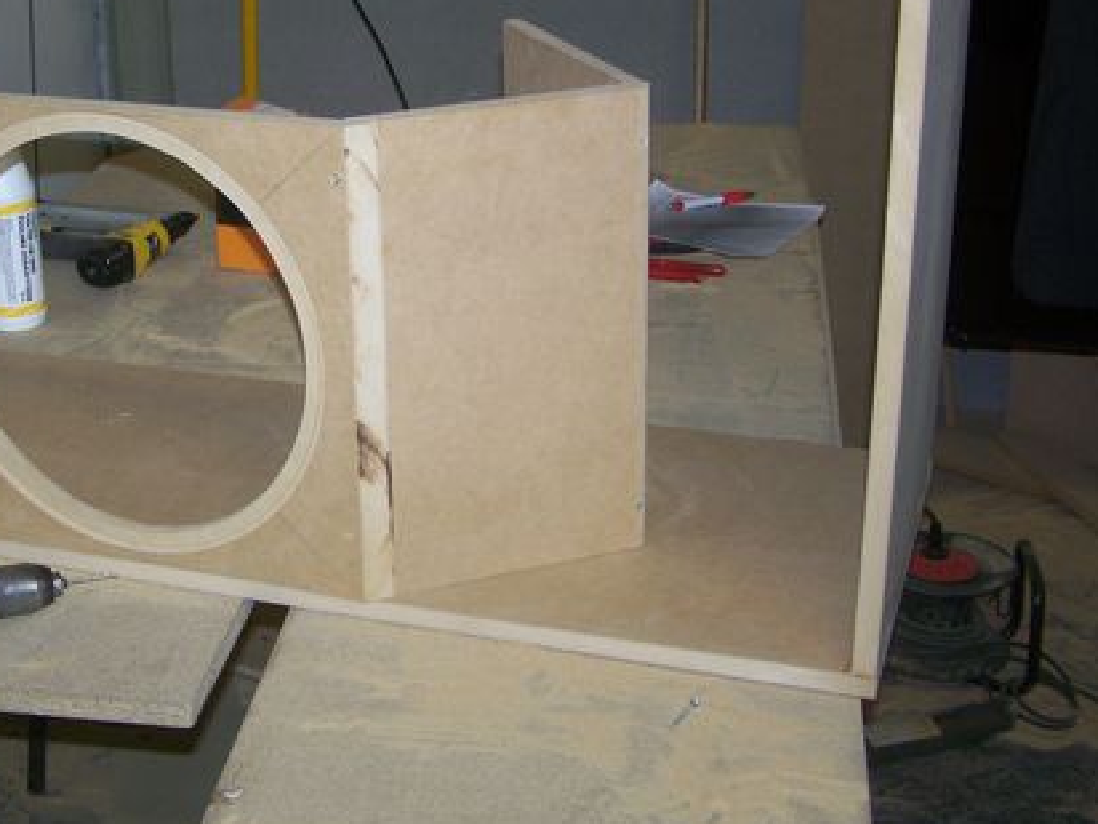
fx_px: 1871
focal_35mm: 59
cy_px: 299
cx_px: 306
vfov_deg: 24.7
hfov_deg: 32.2
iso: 80
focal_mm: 6.3
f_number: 2.8
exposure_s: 1/60
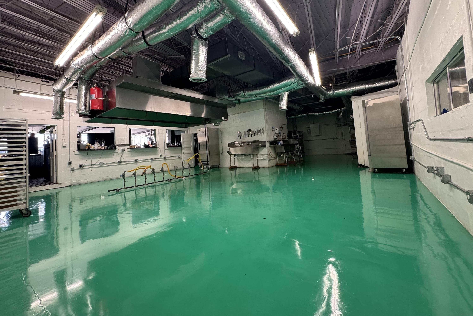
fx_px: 197
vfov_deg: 76.9
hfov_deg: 100.4
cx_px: 230
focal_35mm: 15
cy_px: 136
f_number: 2.2
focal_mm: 2.22
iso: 200
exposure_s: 1/60
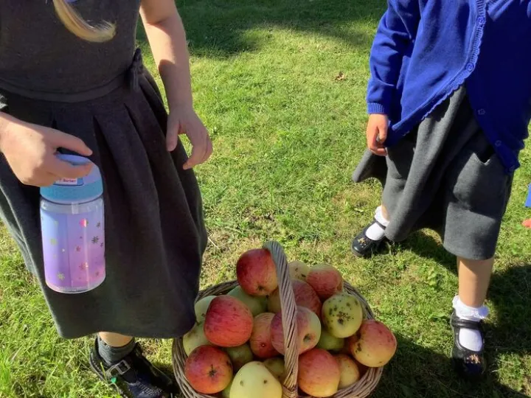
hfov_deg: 58.4
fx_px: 476
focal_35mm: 31
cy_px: 199
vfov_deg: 45.4
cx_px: 266
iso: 25
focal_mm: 3.3
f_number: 2.4
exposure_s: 1/413
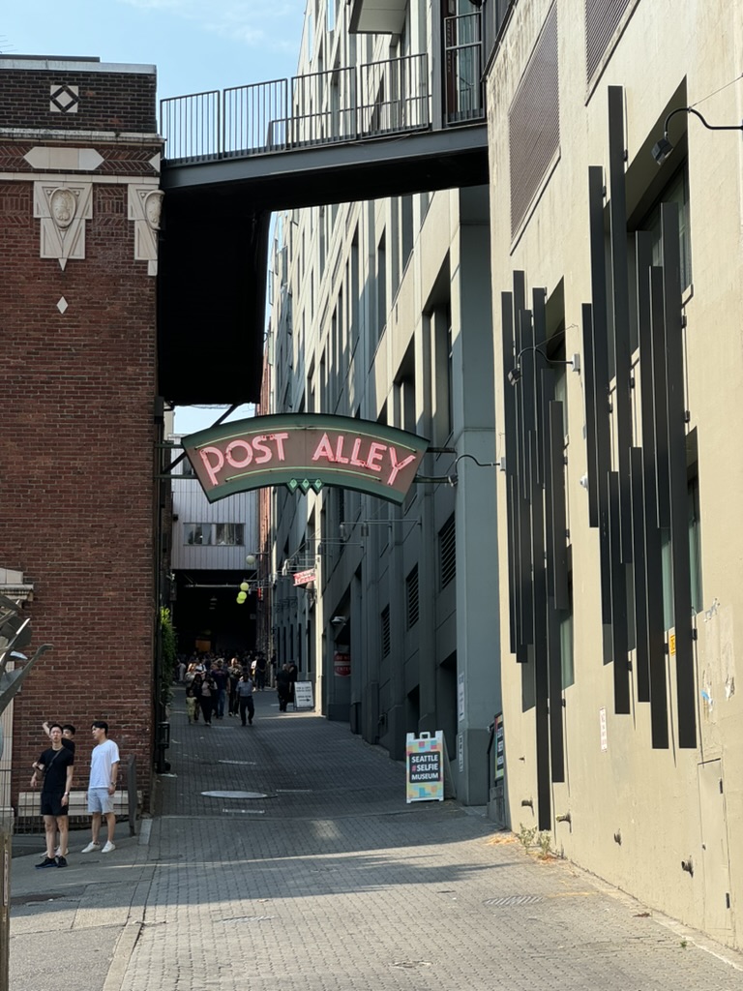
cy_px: 496
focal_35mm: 77
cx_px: 372
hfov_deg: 19.1
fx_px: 2204
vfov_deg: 25.3
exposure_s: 1/361
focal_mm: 9
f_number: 2.8
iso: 25
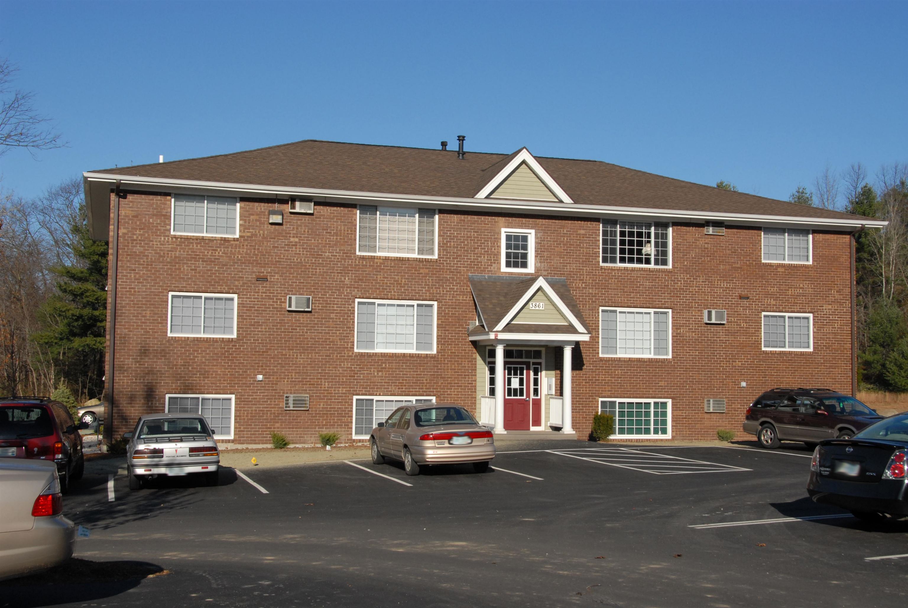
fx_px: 1098
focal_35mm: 44
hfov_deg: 44.9
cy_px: 304
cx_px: 454
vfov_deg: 30.9
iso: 400
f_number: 13
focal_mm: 29
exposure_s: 1/640
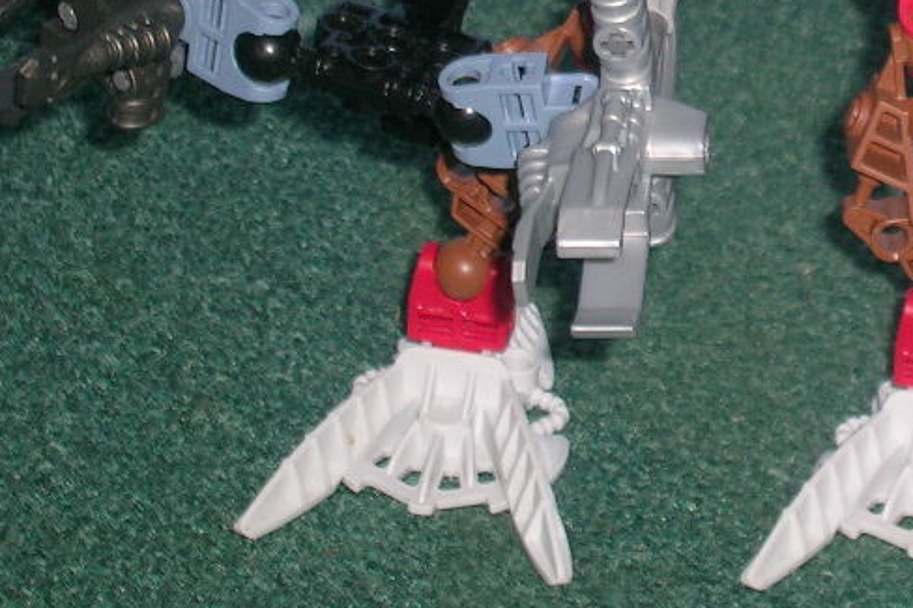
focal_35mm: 179
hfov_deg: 11.4
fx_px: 4538
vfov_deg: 7.6
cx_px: 896
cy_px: -69
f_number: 4.1
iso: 50
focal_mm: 12.4
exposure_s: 1/60.1
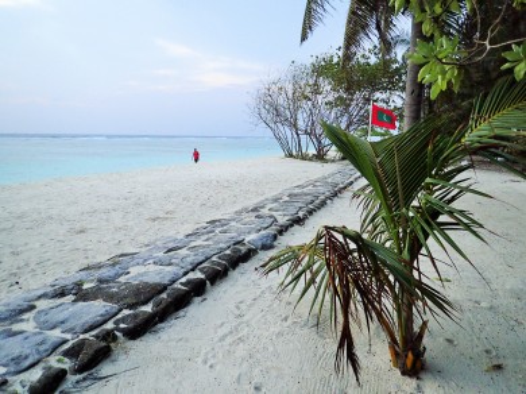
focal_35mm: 25
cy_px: 197
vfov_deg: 54.8
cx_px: 263
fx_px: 380
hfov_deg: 69.4
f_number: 2
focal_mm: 4.5
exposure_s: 1/30
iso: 200
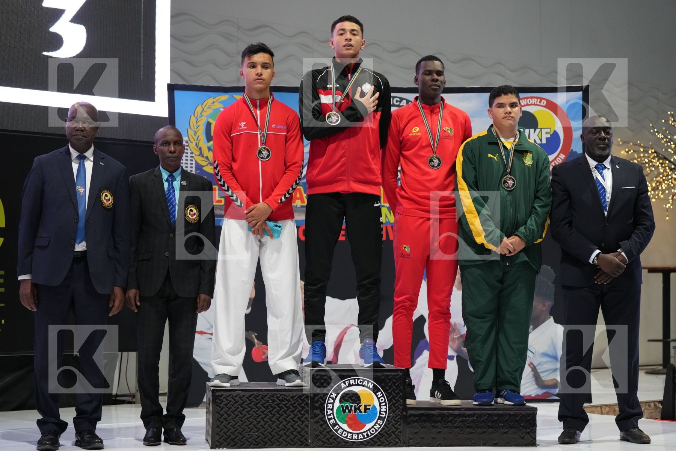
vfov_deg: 19.5
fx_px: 1314
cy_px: 226
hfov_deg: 28.8
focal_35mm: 70
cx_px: 338
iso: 3200
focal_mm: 70
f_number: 2.8
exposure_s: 1/250
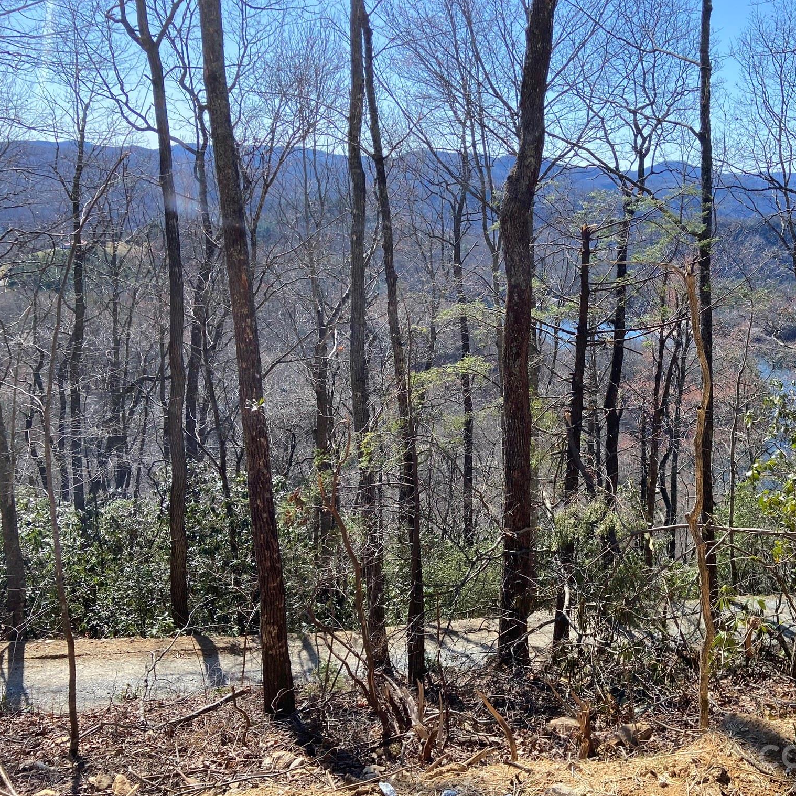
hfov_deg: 51.7
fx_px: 806
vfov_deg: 52.5
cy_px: 400
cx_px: 519
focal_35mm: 31
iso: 32
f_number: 1.8
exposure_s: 1/1346
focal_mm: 4.25
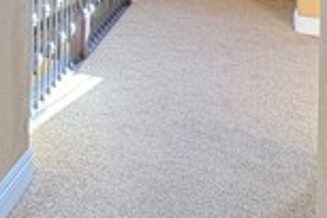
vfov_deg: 18.5
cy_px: -147
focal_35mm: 61
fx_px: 554
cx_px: -81
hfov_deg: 28.0
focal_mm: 2.22
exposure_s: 1/60
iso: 200
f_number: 2.2
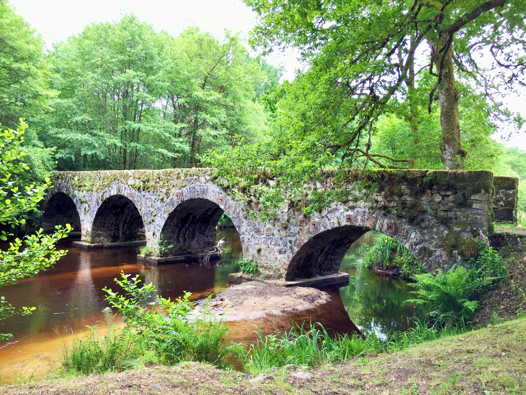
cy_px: 198
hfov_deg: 61.7
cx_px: 263
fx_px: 441
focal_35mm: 29
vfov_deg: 48.2
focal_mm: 4.15
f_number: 2.2
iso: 40
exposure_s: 1/100
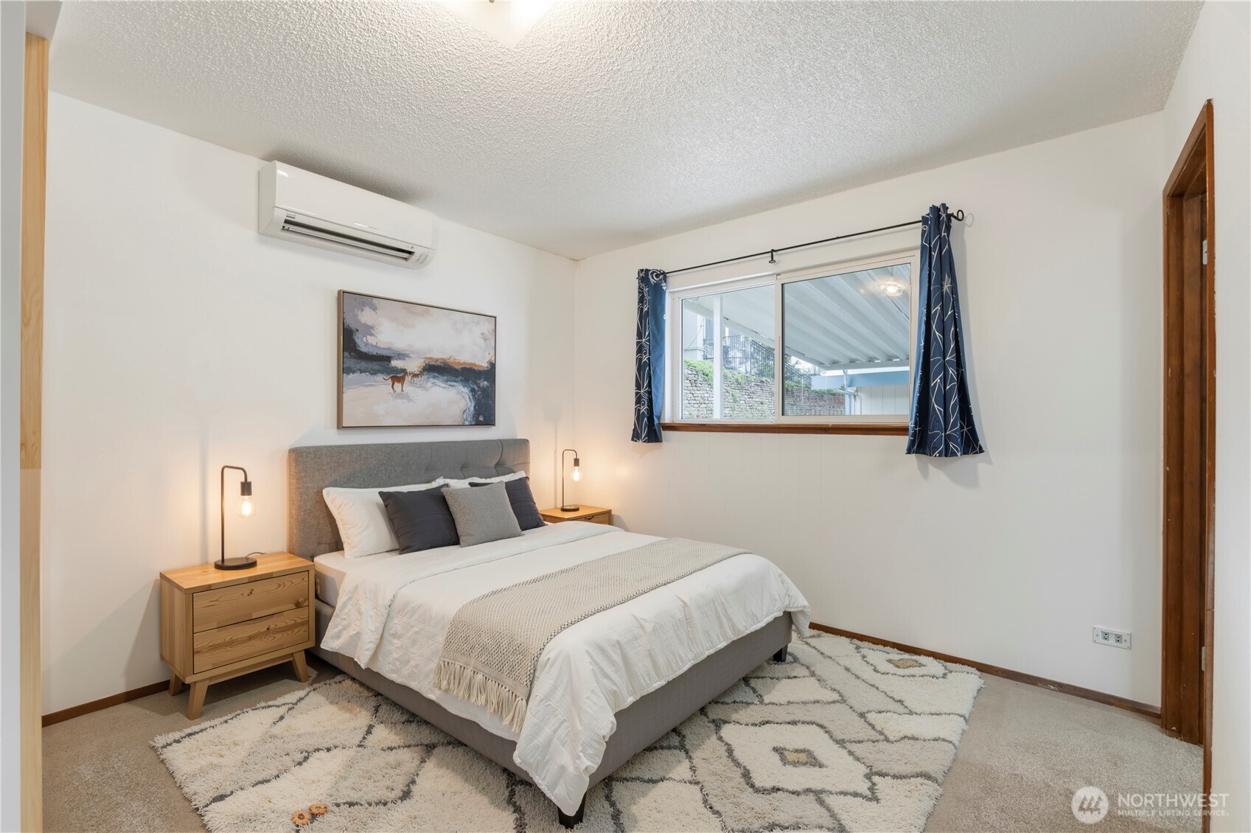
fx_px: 521
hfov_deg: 100.4
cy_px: 416
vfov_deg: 77.3
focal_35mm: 15
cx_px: 626
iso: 800
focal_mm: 10
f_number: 8
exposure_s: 1/40
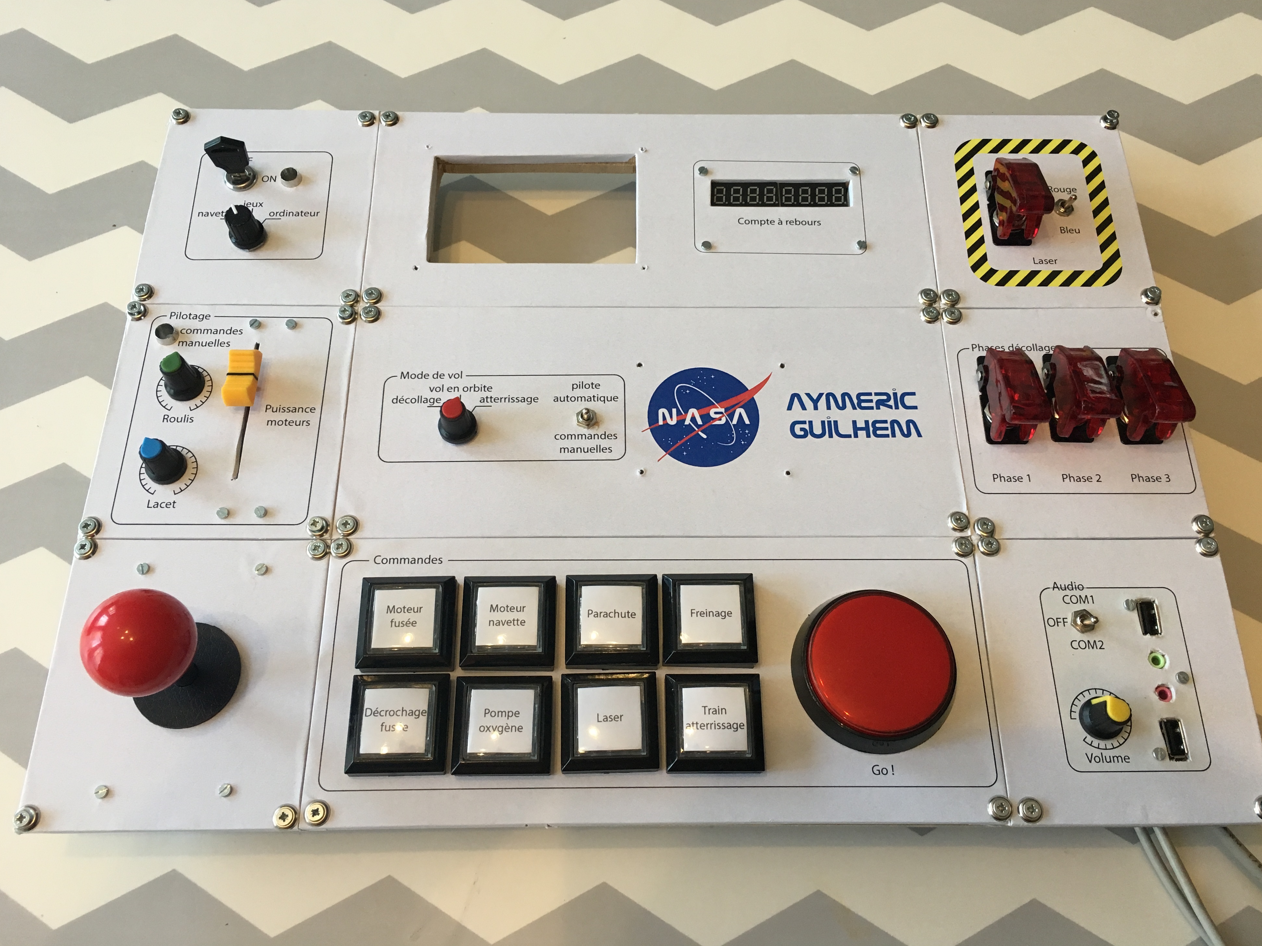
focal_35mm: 30
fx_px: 1094
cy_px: 459
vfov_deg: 46.8
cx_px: 648
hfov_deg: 60.0
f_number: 2.2
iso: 64
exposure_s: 1/33
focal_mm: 4.15
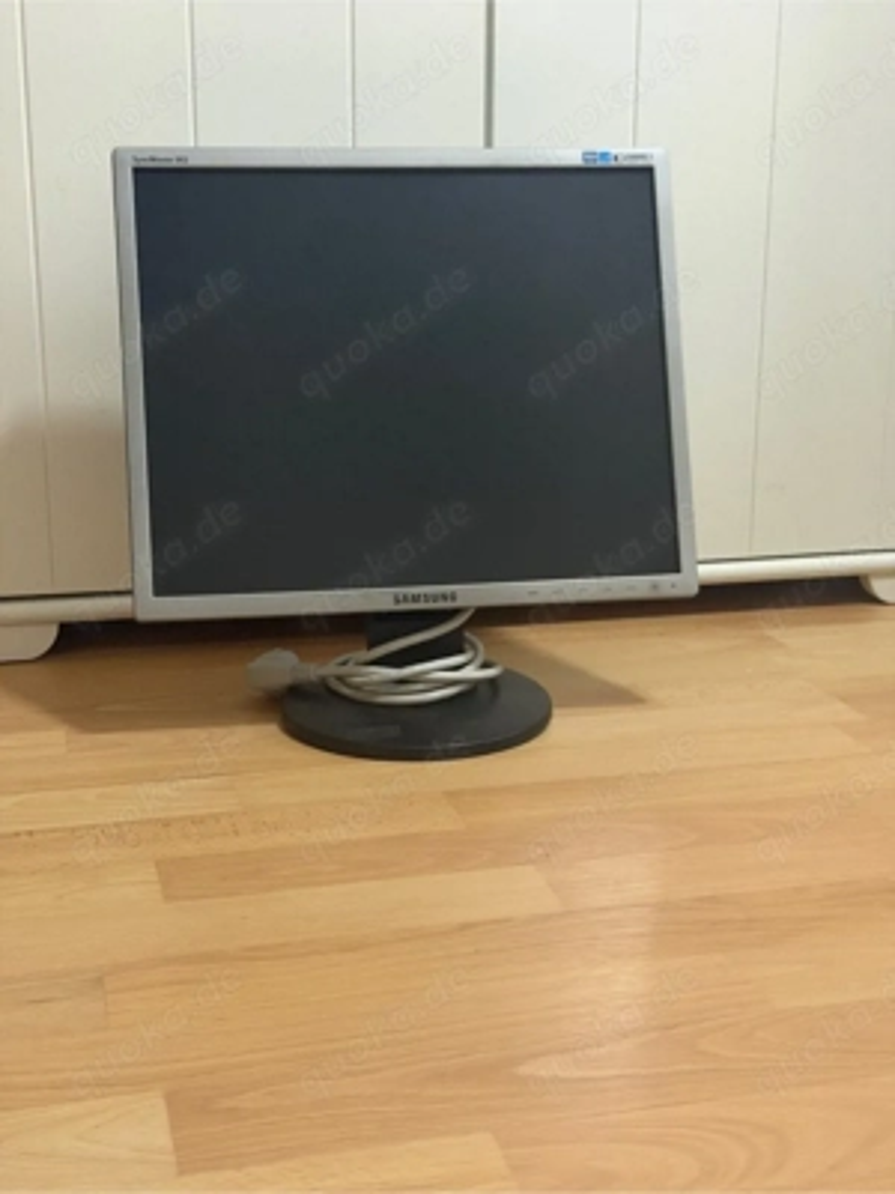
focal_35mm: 48
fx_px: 1655
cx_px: 448
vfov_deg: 39.7
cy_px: 597
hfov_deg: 30.3
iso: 640
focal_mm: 6.76
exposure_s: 1/30
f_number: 1.78
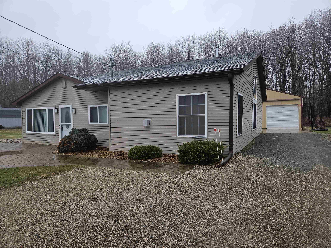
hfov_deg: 73.9
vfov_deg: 58.9
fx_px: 220
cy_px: 124
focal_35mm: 23
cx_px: 166
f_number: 1.8
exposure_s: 1/170
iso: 25
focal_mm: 5.4
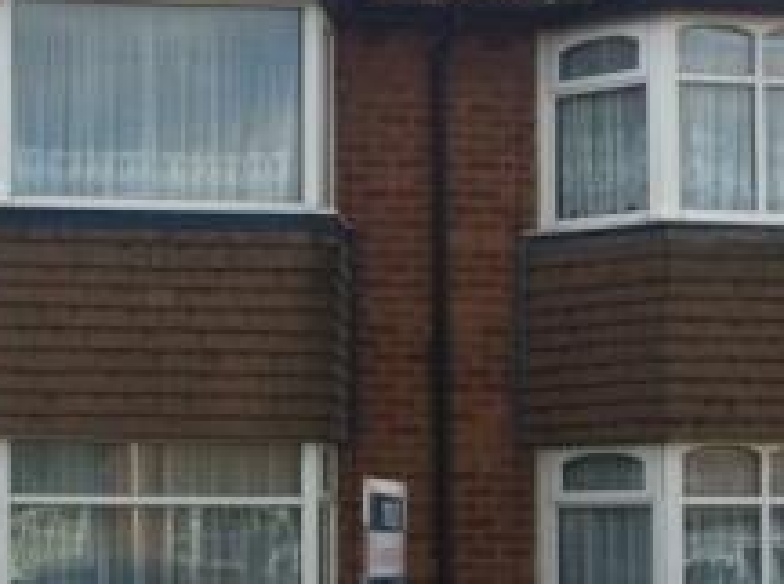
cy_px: 452
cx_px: -267
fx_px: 2147
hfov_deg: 19.0
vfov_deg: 15.4
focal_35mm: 95
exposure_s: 1/773
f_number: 2.8
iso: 80
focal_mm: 3.85
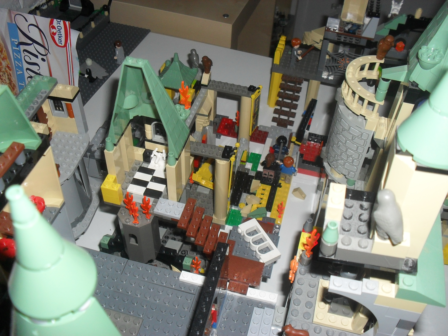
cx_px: 224
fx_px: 453
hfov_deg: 52.6
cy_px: 168
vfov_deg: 40.7
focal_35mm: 35
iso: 200
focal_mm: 6.3
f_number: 3.2
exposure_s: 1/45
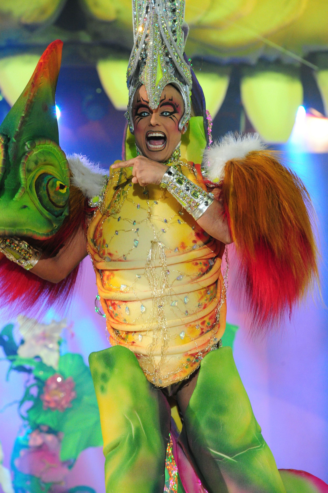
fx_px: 1916
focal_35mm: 140
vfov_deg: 14.7
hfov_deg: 9.8
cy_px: 246
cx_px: 164
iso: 6400
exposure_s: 1/250
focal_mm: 140
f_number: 5.6
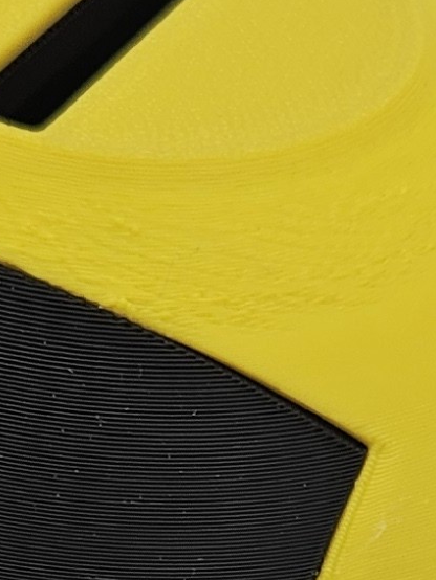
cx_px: 349
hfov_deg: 8.9
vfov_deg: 11.2
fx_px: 2786
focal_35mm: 166
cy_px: 984
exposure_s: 1/100
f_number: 1.8
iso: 32
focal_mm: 5.4
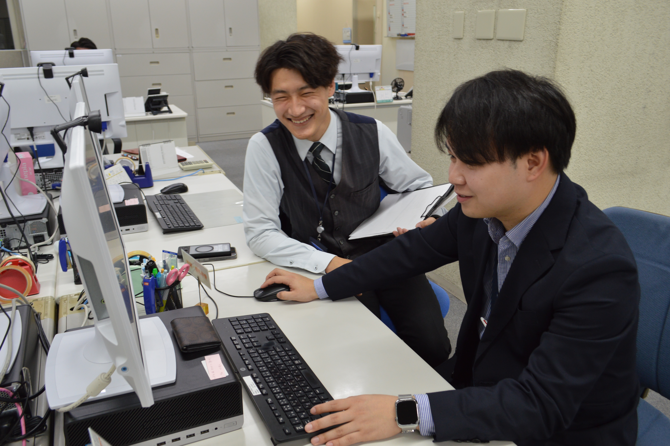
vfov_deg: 43.5
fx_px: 558
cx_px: 335
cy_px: 223
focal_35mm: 30
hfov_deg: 62.0
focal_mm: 20
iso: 400
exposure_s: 1/50
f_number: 5
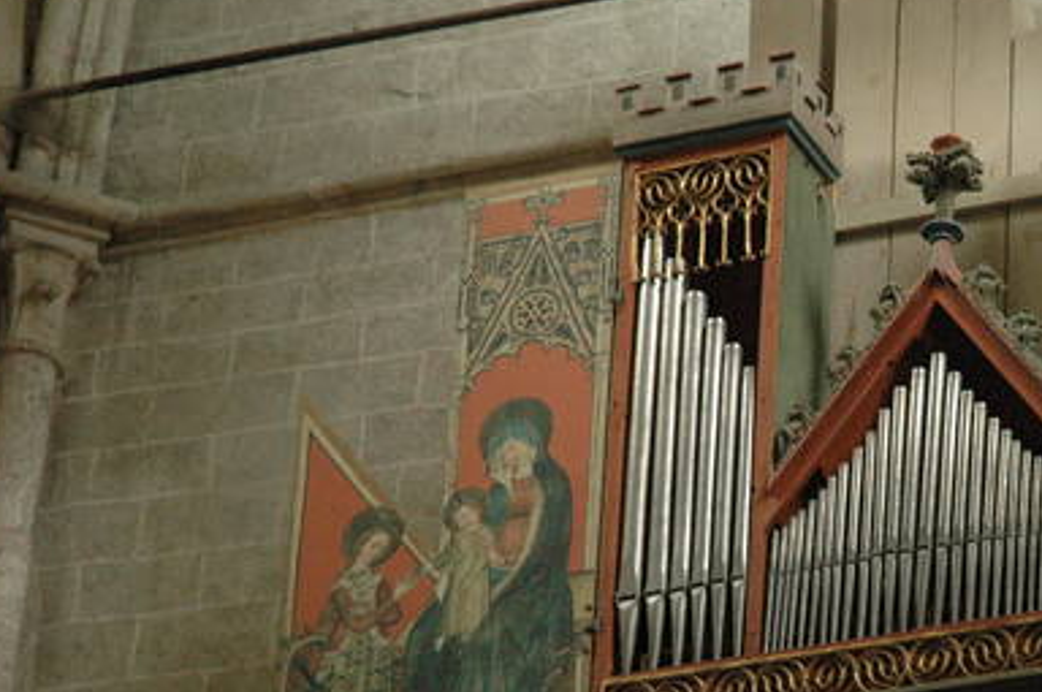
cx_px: 939
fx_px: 5695
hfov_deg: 10.4
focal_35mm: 197
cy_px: 436
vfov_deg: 7.0
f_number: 4.5
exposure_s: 1/50
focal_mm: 70
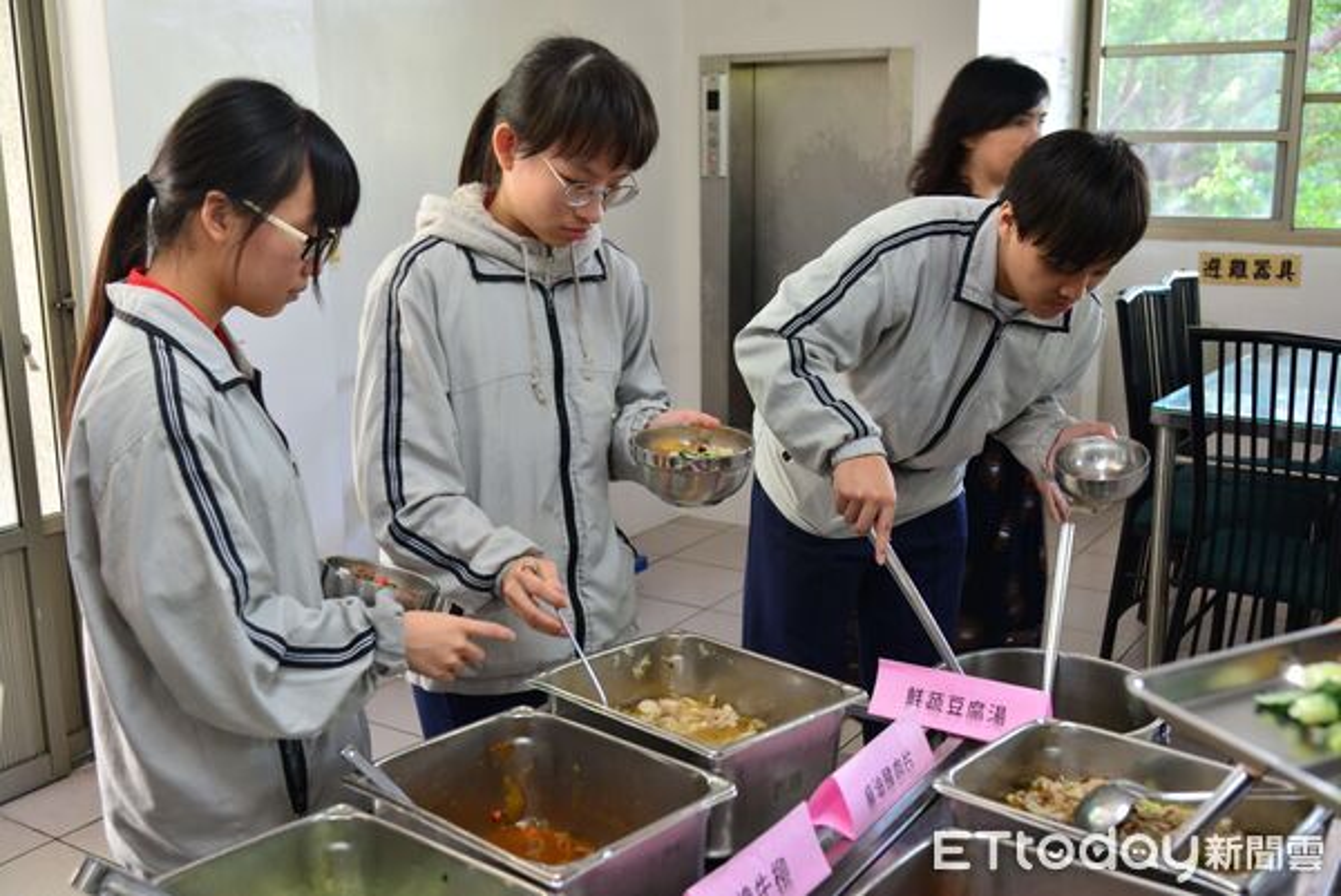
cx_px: 670
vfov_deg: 35.1
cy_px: 448
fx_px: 1416
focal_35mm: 38
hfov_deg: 50.7
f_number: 5
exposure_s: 1/100
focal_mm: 38
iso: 1250
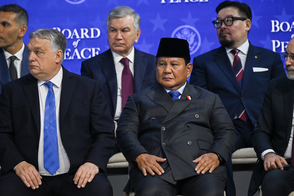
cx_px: 170
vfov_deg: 2.8
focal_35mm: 492
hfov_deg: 4.2
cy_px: 91
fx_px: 4016
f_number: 5.6
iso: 2000
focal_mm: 400
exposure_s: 1/200
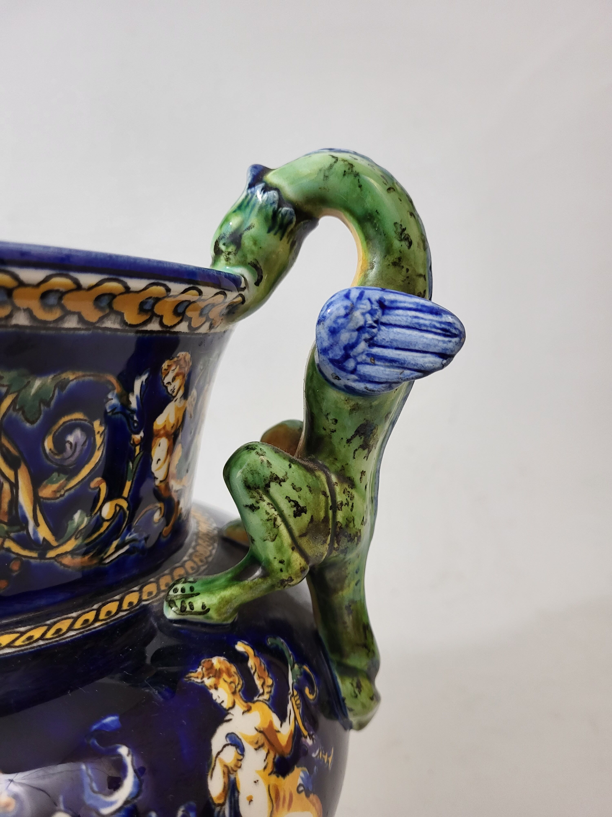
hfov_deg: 53.1
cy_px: 408
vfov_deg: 67.3
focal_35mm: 26
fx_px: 613
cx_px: 306
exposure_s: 1/100
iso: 250
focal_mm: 5.4
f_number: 1.8
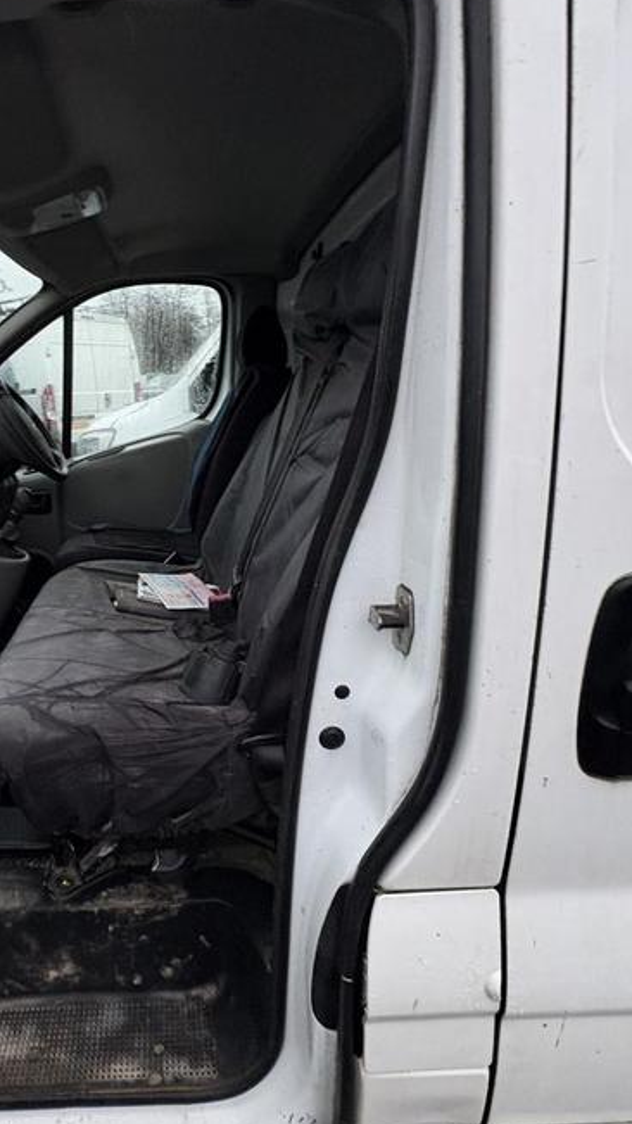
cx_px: 164
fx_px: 626
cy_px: 554
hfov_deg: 51.5
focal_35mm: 21
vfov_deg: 83.8
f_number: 2.2
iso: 400
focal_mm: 2.22
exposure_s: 1/60
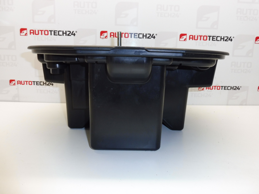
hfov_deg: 69.4
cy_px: 94
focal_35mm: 25
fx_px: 187
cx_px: 132
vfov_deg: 54.9
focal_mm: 4.3
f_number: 3.5
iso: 200
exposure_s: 1/60
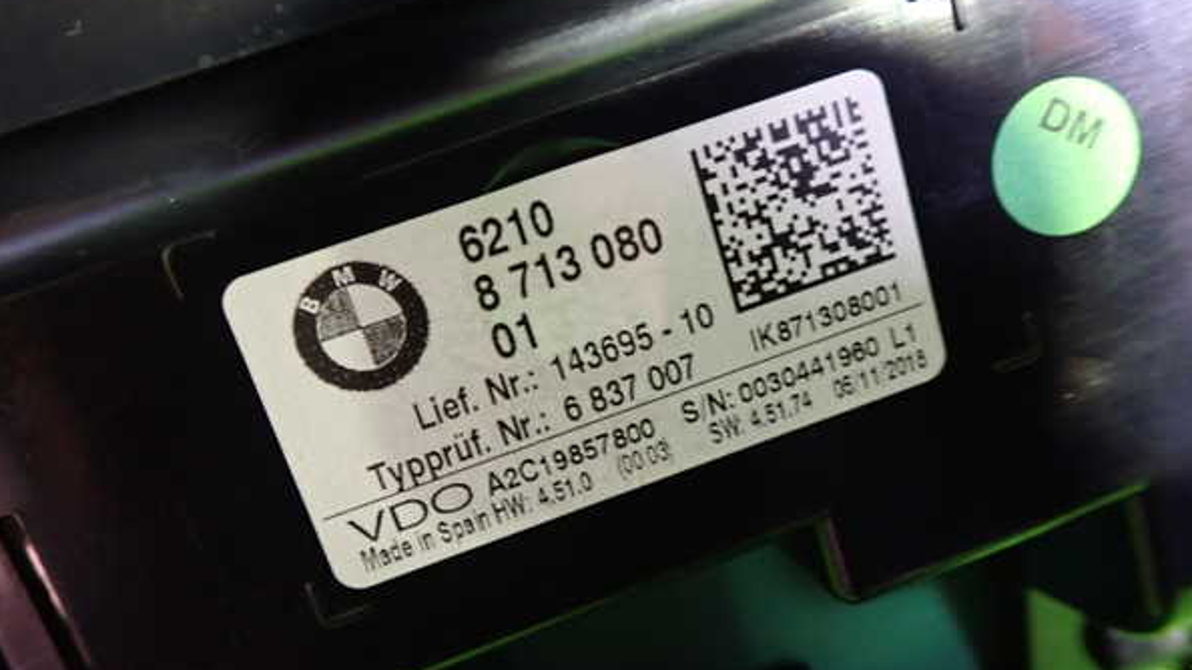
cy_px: 311
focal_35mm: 33
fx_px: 1043
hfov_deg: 59.5
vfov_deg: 35.6
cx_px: 596
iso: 800
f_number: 2.3
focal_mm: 5.4
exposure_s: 1/20
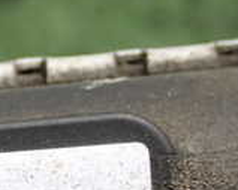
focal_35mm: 199
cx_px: -79
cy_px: 281
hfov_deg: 9.5
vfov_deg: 7.6
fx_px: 1401
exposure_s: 1/200
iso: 100
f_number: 4.5
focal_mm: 9.65
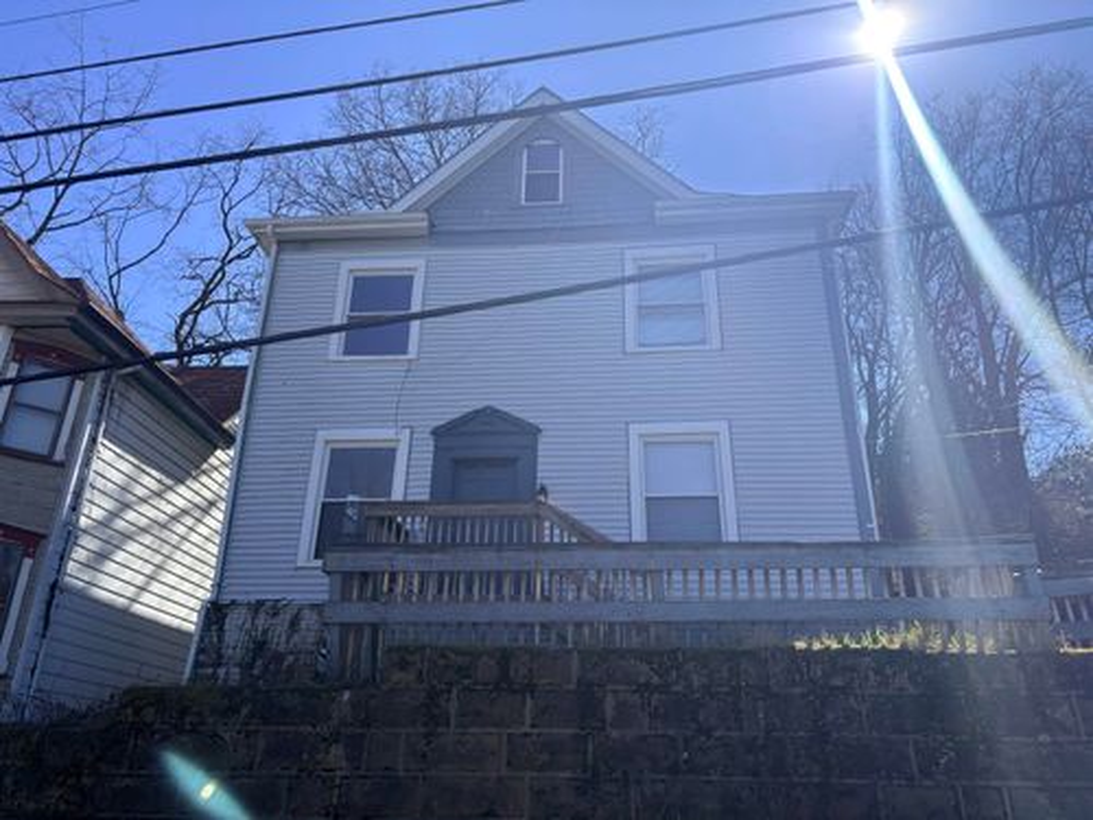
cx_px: 546
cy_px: 410
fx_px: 821
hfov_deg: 67.3
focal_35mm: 26
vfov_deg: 53.1
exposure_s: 1/4065
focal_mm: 5.96
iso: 64
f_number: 1.6
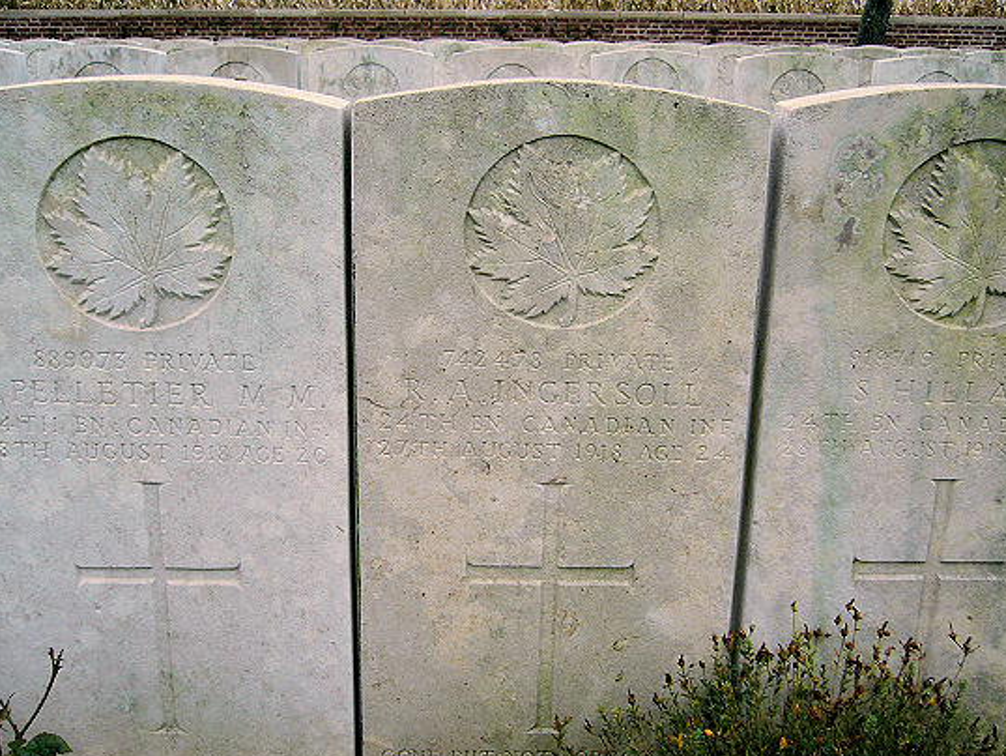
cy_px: 348
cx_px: 529
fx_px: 1134
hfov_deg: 47.8
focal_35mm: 39
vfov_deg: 36.8
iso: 80
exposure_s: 1/200
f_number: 2.8
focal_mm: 5.8
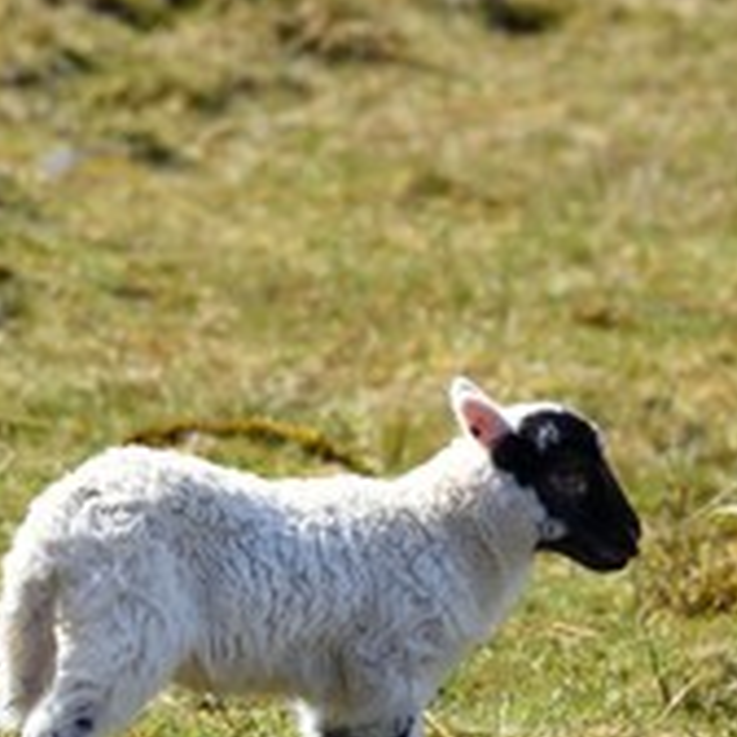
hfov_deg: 4.1
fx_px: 10237
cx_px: 66
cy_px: 605
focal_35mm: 425
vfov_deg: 4.1
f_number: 8
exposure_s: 1/400
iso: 200
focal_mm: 200
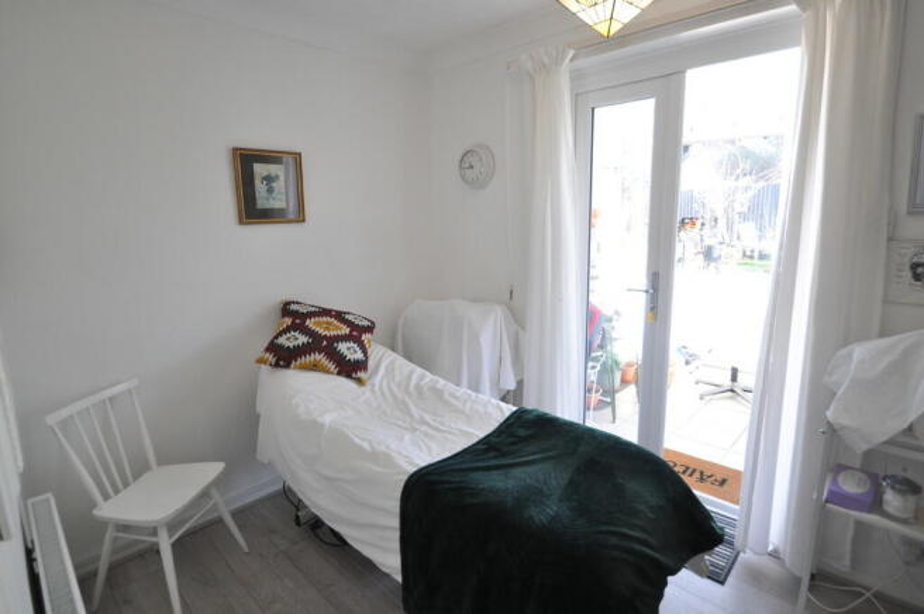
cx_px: 462
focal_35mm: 17
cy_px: 307
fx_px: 442
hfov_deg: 92.5
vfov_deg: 69.5
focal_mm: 11.5
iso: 400
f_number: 4
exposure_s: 1/60
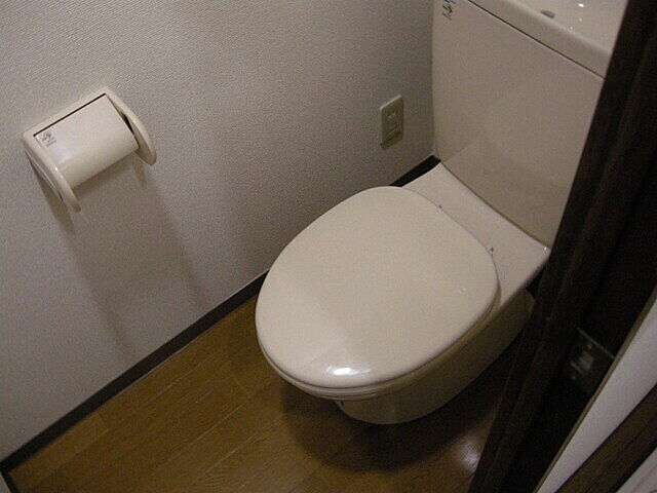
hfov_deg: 52.6
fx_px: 664
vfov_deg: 40.7
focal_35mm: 35
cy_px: 246
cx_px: 328
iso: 400
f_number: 2.7
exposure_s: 1/34.1
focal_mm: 7.5
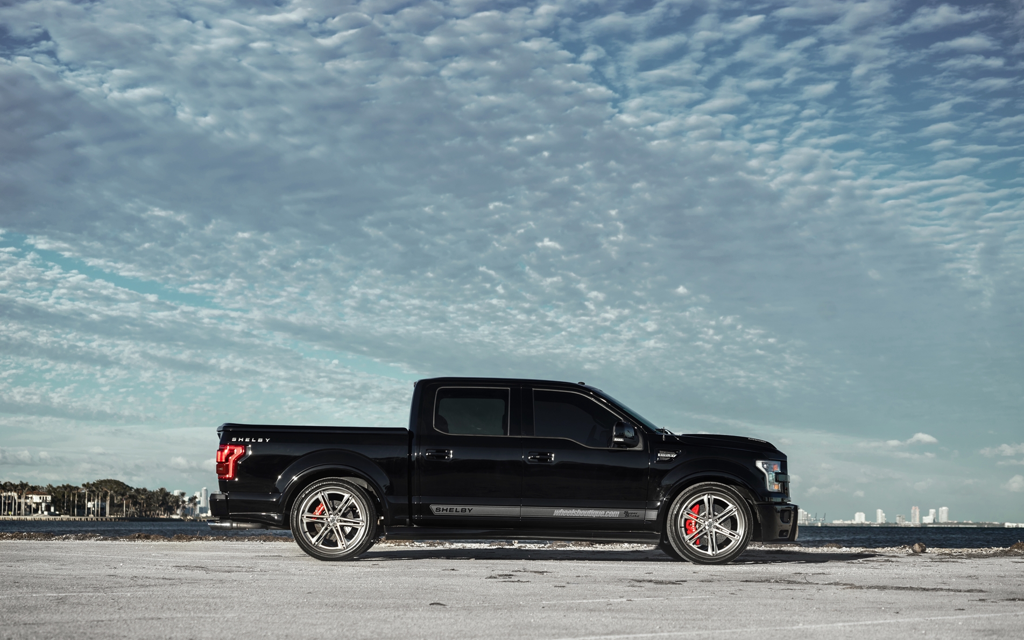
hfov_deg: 28.2
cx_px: 513
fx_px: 2037
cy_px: 339
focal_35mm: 73
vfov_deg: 17.8
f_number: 5
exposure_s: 1/160
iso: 50
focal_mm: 71
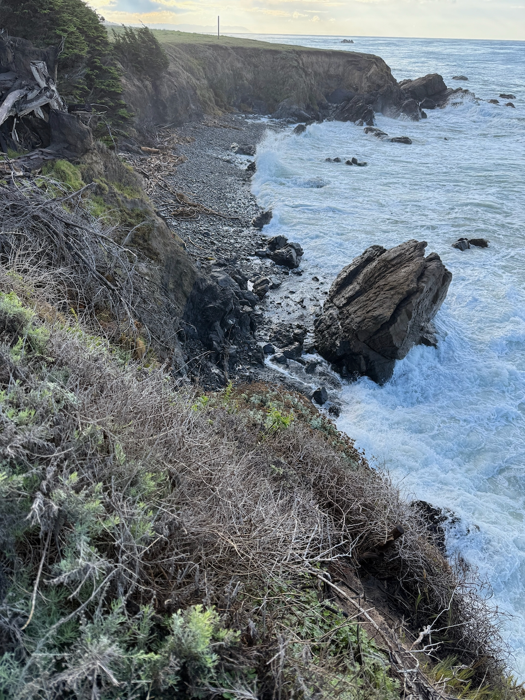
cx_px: 262
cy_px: 350
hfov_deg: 56.8
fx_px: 485
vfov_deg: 71.6
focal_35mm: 24
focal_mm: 6.76
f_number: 1.78
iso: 100
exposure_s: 1/1139
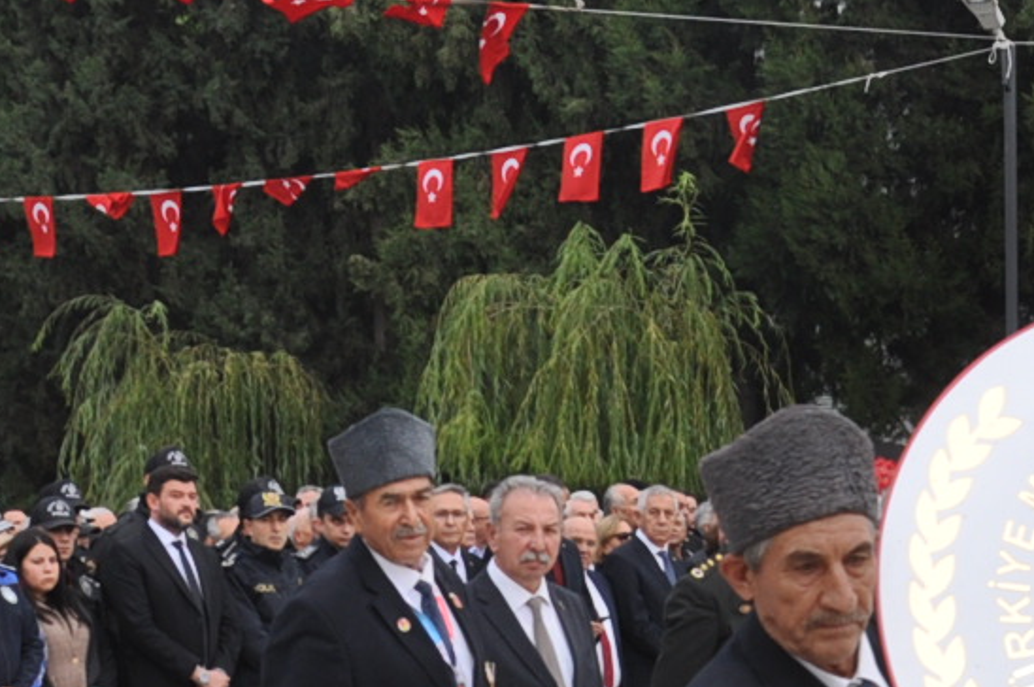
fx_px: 3701
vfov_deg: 10.5
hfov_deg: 15.4
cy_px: 630
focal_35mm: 129
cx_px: 1226
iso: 200
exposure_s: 1/60
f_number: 8
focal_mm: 22
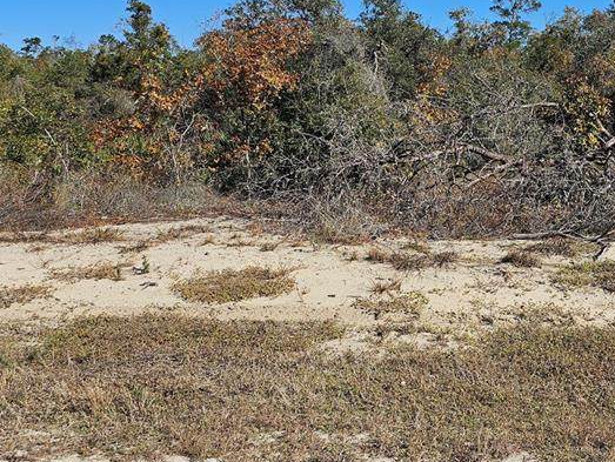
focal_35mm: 45
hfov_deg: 40.0
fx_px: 800
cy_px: 166
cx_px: 508
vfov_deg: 32.0
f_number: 1.7
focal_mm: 6.3
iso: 10
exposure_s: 1/1265
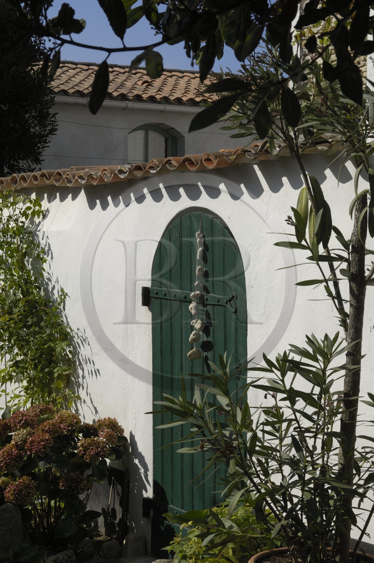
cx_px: 187
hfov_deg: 18.1
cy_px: 282
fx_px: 1172
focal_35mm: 75
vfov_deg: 27.0
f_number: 12
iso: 100
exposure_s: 1/160
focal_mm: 50
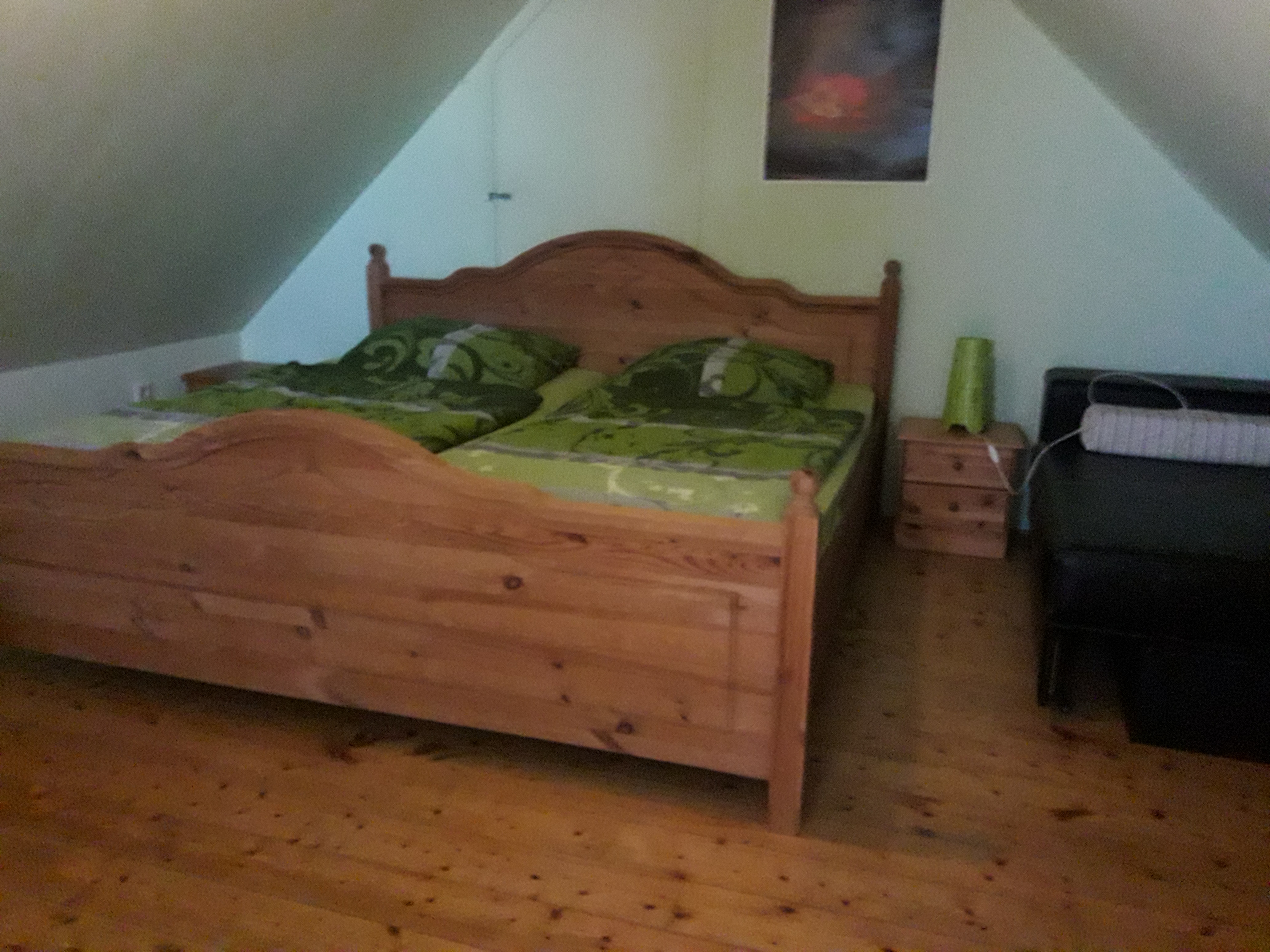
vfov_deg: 49.7
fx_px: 1027
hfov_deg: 63.4
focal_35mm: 28
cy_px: 476
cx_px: 635
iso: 800
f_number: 1.9
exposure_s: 1/17
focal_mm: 3.7
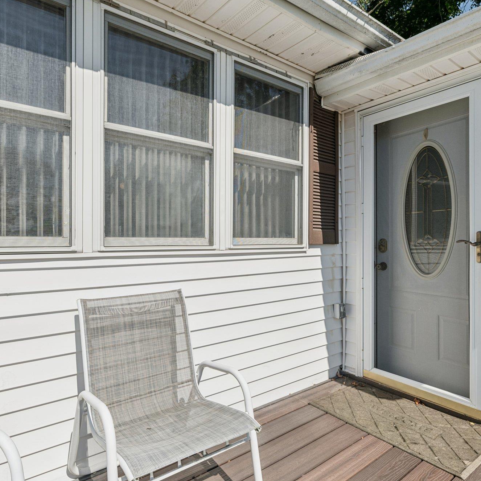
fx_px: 330
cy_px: 239
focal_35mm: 21
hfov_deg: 72.0
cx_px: 221
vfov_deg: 72.1
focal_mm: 16
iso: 160
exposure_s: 1/1000
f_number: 8
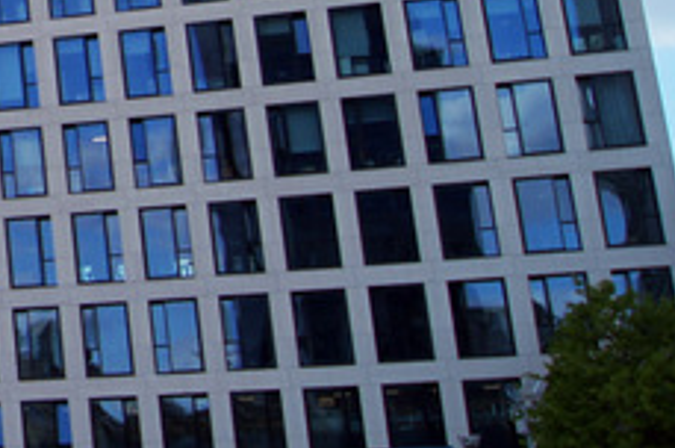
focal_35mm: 103
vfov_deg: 12.8
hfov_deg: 16.2
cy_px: -155
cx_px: -604
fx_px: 1929
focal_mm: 18
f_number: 5.6
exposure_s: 1/320
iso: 100
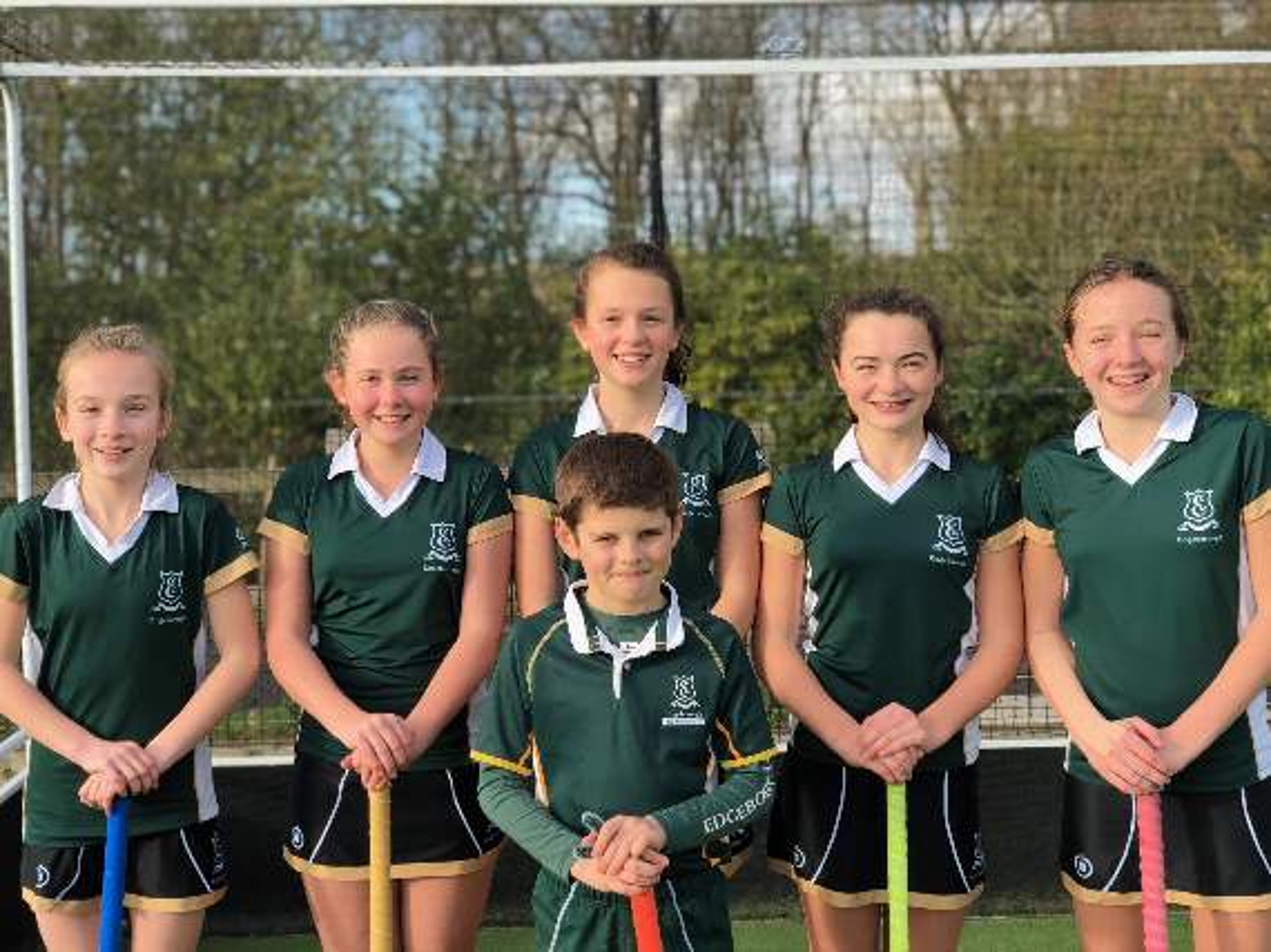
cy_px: 476
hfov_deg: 36.8
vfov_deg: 28.0
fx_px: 1908
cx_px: 636
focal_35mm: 52
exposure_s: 1/286
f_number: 2.4
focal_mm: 6
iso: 16
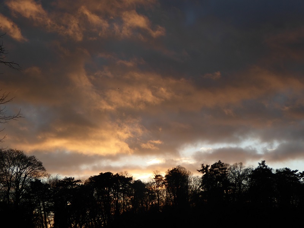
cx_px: 152
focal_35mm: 70
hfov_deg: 27.8
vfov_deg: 21.0
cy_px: 114
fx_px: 615
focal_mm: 12.5
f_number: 4.5
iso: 80
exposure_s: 1/250
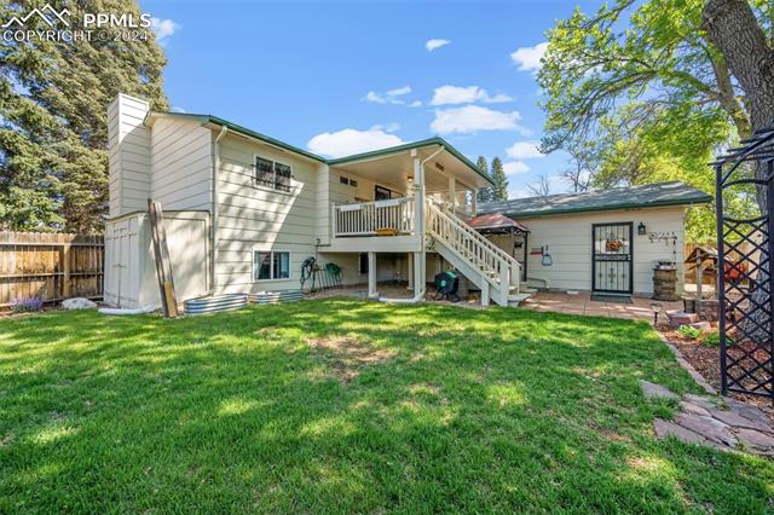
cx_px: 387
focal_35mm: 13
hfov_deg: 108.4
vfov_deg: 85.4
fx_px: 279
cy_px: 258
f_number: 10
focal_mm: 13
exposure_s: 1/40
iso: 100
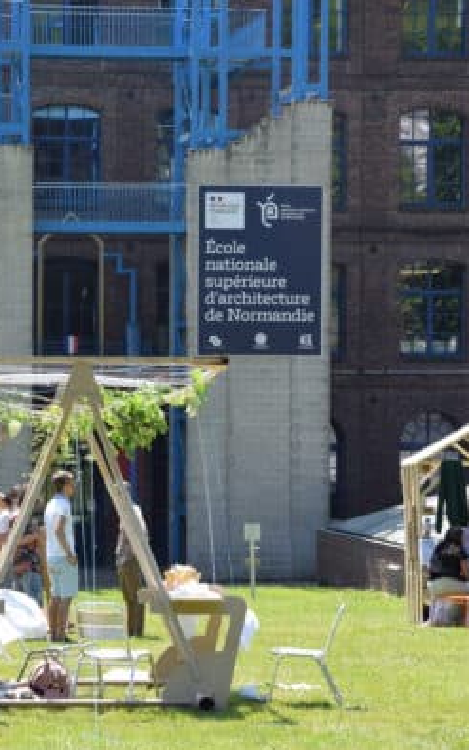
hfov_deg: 11.2
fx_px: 2371
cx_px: 70
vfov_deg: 18.0
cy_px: 378
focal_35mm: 116
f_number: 8
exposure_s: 1/250
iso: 220
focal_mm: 50
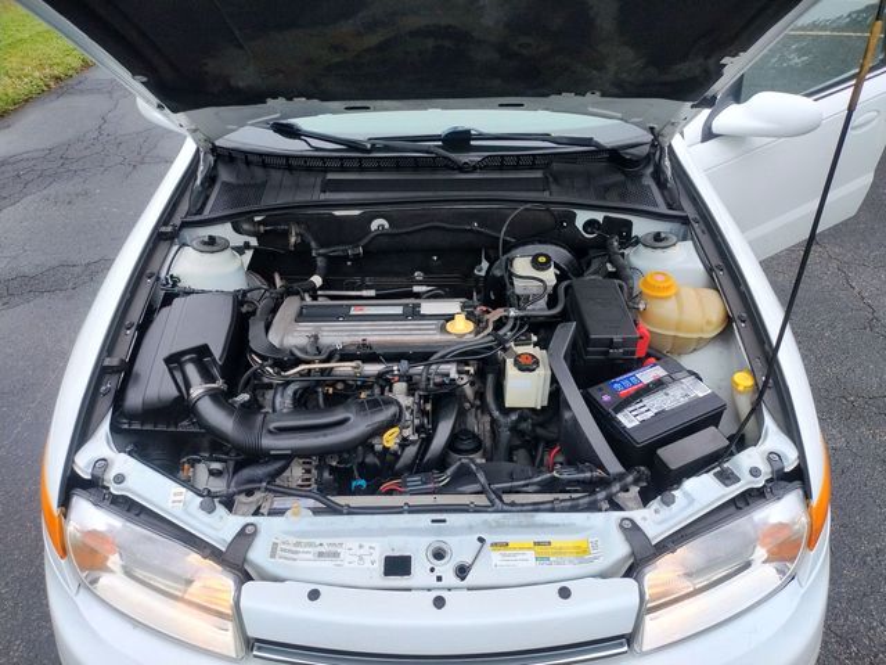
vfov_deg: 54.9
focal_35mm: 25
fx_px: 640
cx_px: 443
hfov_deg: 69.4
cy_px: 332
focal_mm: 4.71
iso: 100
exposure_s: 1/742
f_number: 1.7
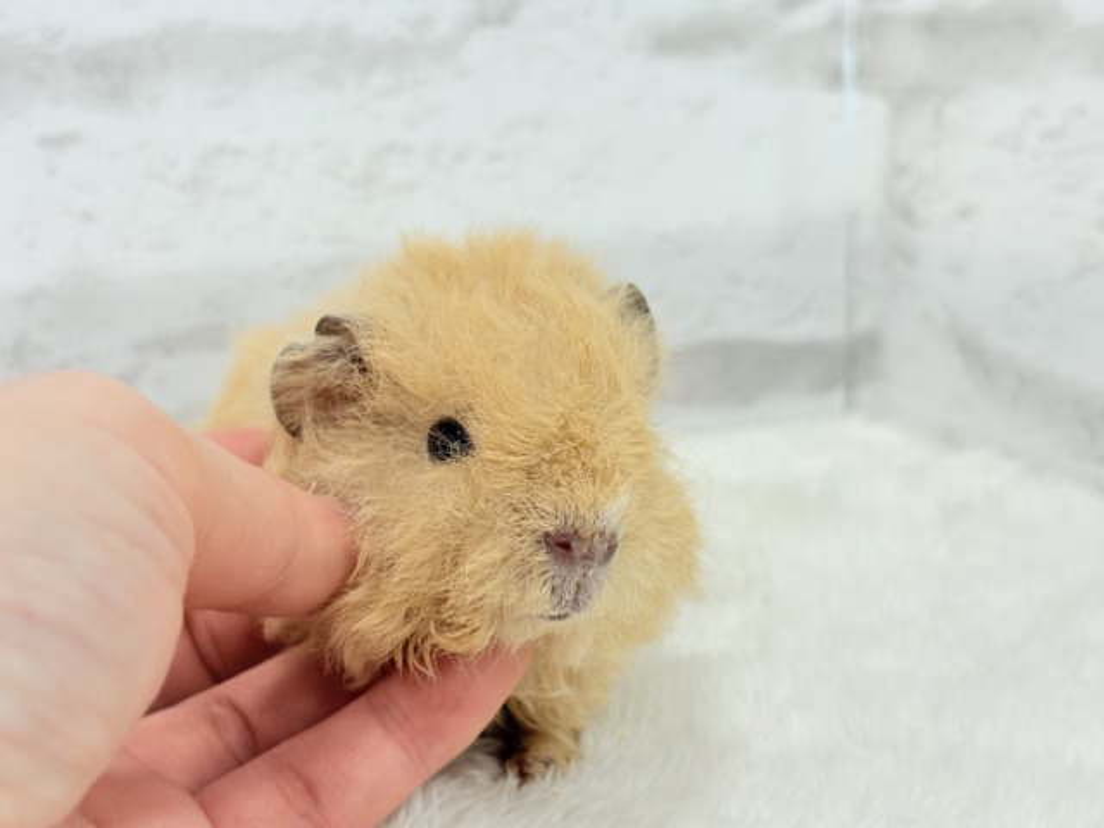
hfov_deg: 36.8
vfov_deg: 28.0
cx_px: 552
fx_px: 1658
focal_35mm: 52
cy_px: 414
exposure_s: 1/100
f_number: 1.6
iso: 64
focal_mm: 5.96
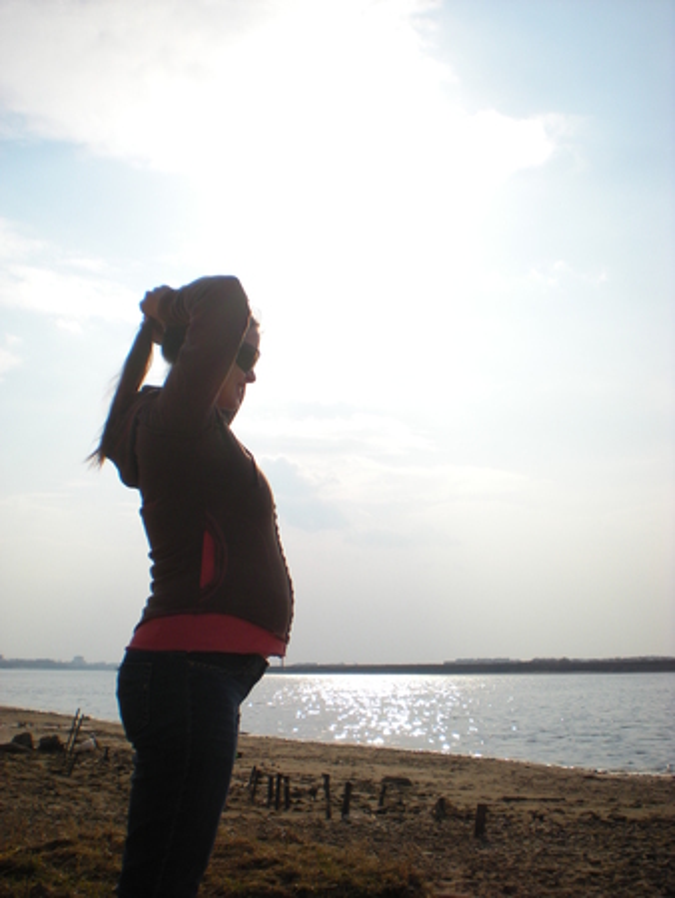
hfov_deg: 37.8
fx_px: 987
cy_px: 449
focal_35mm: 38
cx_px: 338
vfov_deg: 49.0
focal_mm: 6.3
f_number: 4.6
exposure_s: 1/1000
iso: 64
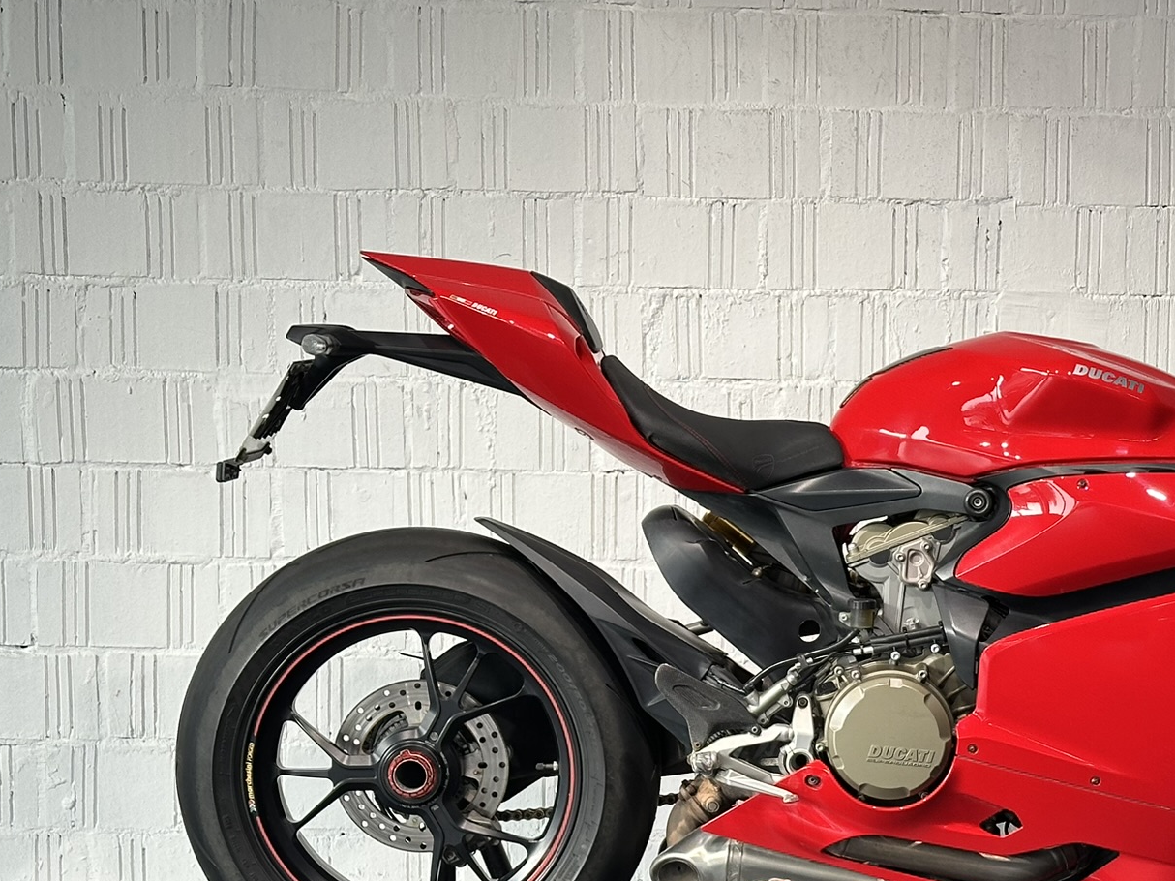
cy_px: 655
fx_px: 2749
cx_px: 915
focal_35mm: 81
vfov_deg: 18.1
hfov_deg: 23.8
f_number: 1.78
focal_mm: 6.86
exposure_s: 1/121
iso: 80
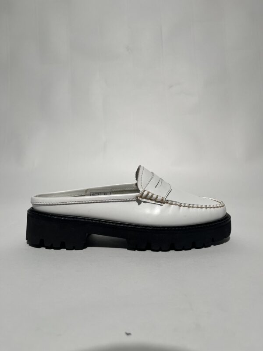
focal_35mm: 26
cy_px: 176
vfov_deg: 67.3
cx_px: 132
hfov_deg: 53.1
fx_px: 263
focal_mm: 5.1
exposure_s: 1/732
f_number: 1.6
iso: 50
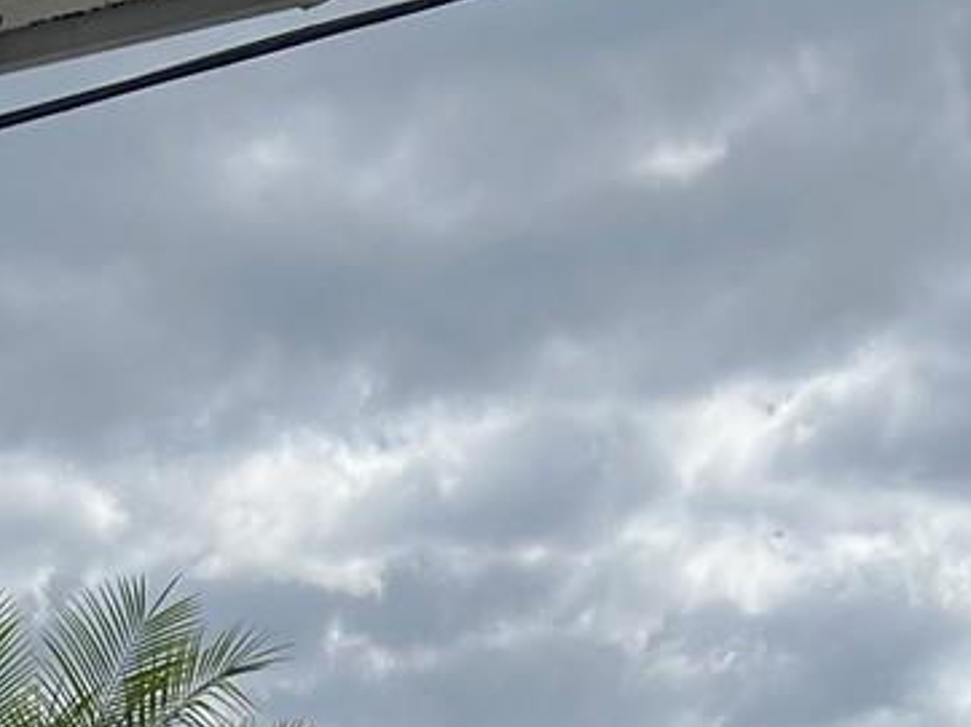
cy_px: 1403
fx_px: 3224
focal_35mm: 115
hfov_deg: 16.8
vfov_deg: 11.7
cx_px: 38
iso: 50
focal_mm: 5.7
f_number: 1.5
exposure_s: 1/6211
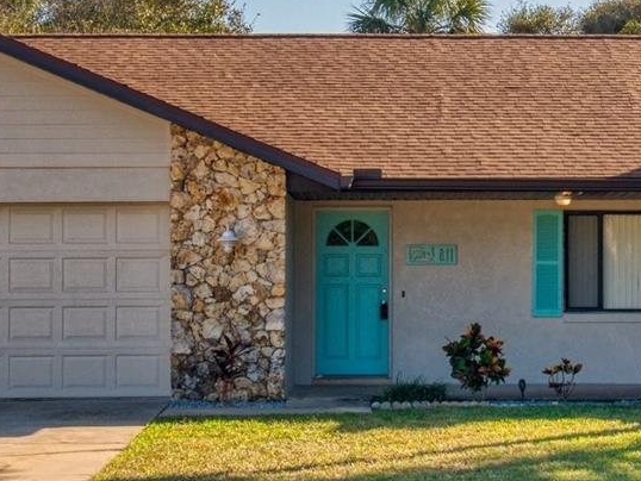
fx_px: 1760
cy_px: 224
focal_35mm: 95
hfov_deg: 20.5
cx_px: 443
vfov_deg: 15.6
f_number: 8
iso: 200
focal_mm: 16
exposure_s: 1/160
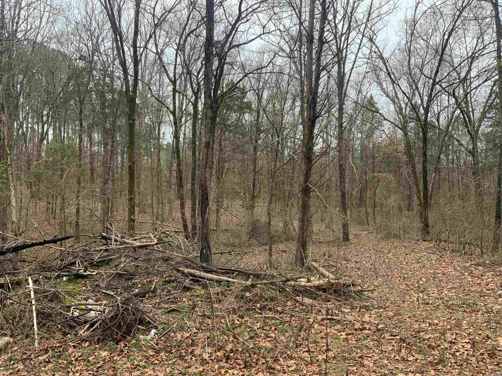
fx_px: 421
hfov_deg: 61.7
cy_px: 188
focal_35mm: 29
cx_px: 251
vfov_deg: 48.2
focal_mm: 3
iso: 16
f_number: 1.8
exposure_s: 1/122
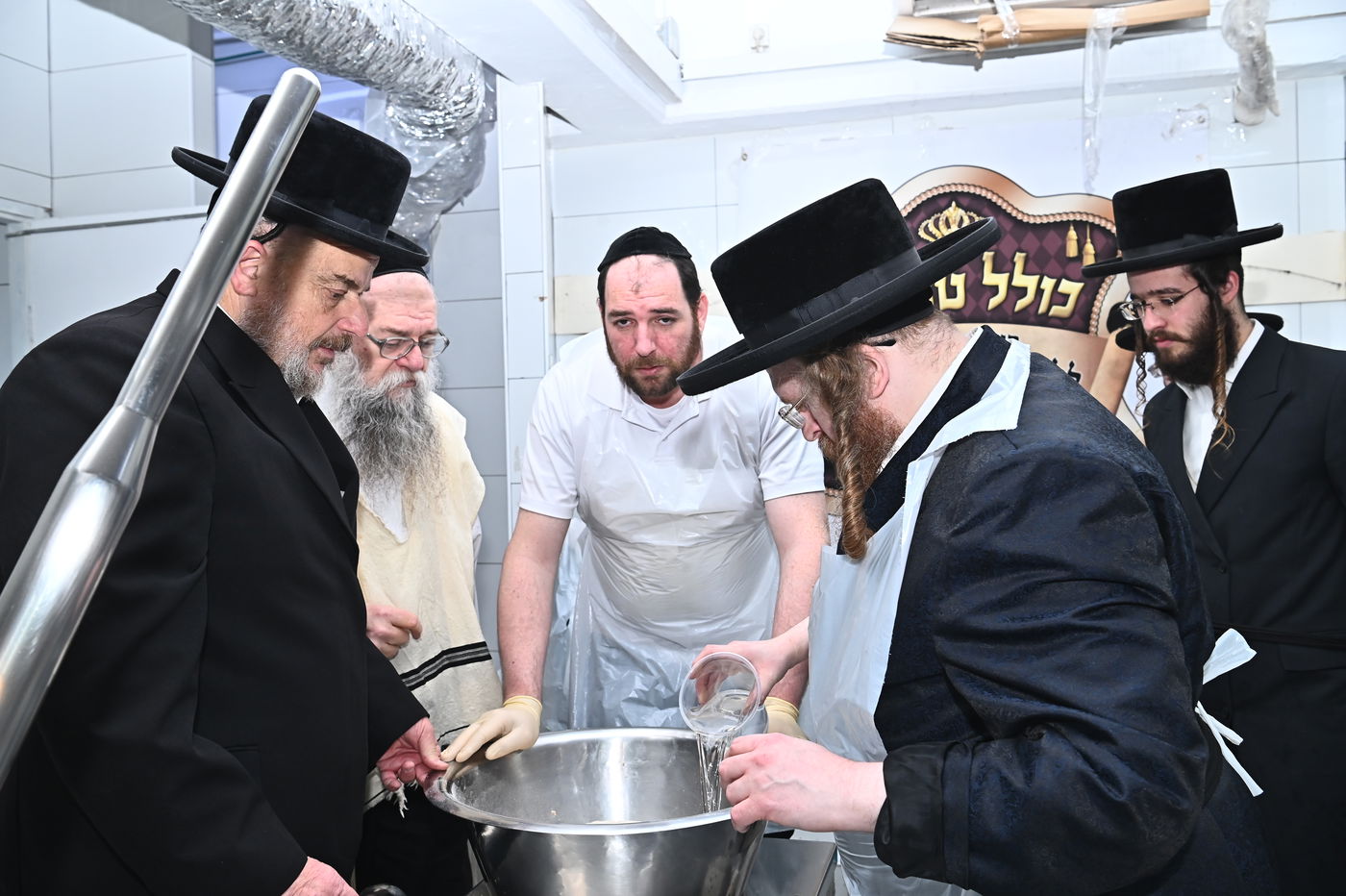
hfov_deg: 58.7
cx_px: 673
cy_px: 448
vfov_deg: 41.1
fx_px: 1196
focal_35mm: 32
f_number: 7.1
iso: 1000
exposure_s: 1/200
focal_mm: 32
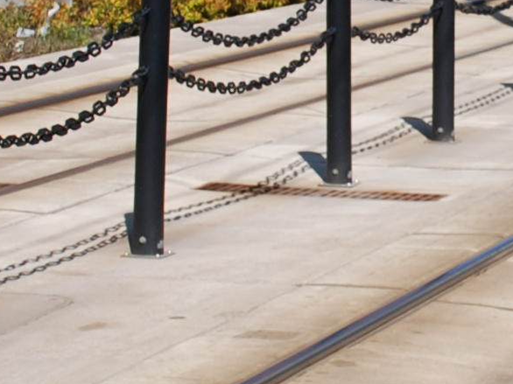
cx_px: 677
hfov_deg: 9.3
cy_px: 65
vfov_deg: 7.1
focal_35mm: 210
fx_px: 3111
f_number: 9
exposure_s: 1/320
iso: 100
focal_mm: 22
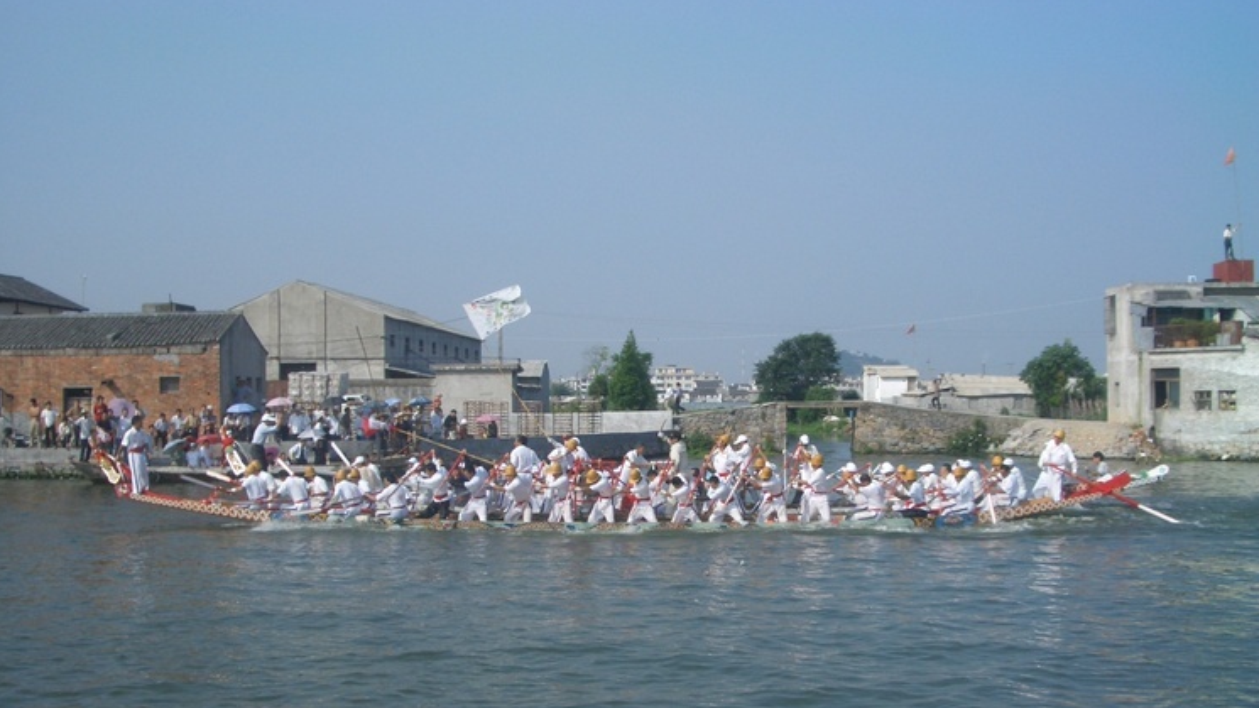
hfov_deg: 45.5
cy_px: 455
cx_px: 627
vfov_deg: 26.4
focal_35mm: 45
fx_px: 1502
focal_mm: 6.8
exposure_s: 1/500
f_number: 4.6
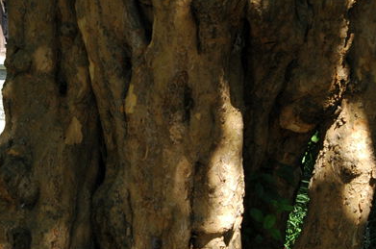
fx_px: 896
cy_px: 184
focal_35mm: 86
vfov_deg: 15.8
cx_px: 77
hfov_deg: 23.4
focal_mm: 28
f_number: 8
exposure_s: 1/60
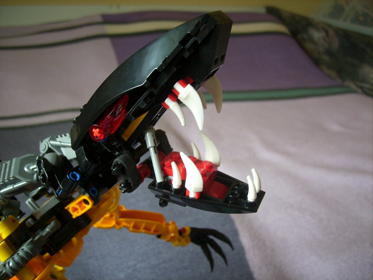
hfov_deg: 56.8
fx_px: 345
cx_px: 186
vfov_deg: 44.2
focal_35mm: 32
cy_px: 140
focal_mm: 5.99
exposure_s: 1/17
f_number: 2.8
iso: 50
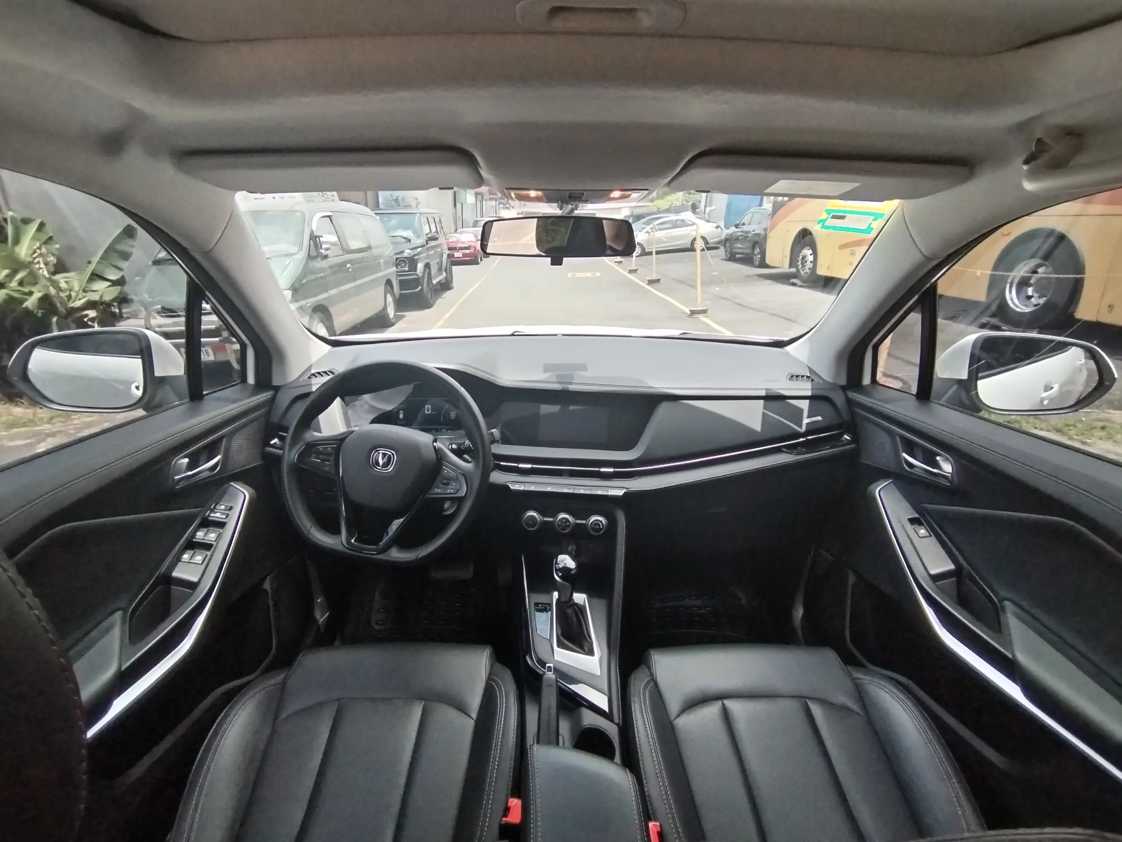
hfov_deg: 94.5
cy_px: 421
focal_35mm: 16
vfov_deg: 78.1
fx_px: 519
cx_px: 561
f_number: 2.2
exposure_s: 1/130
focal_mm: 1.42
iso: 100
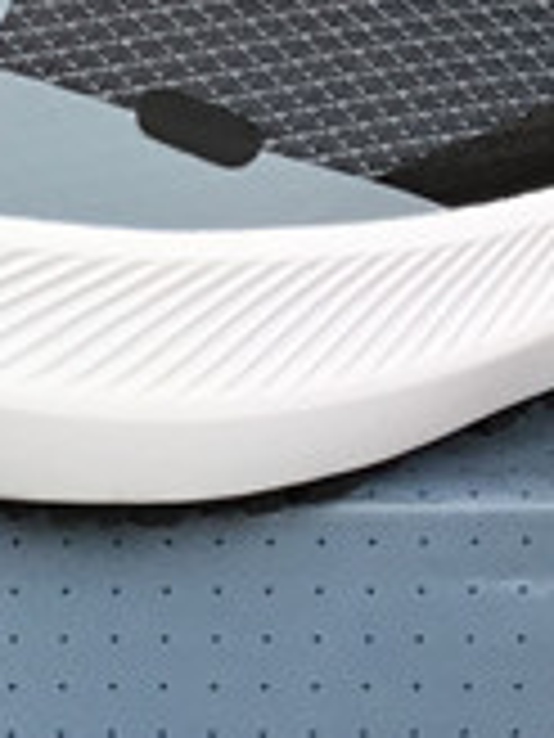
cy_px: 272
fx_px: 3628
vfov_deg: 11.6
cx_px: -396
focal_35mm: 170
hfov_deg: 8.4
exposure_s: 1/100
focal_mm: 3.3
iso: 25
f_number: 2.4
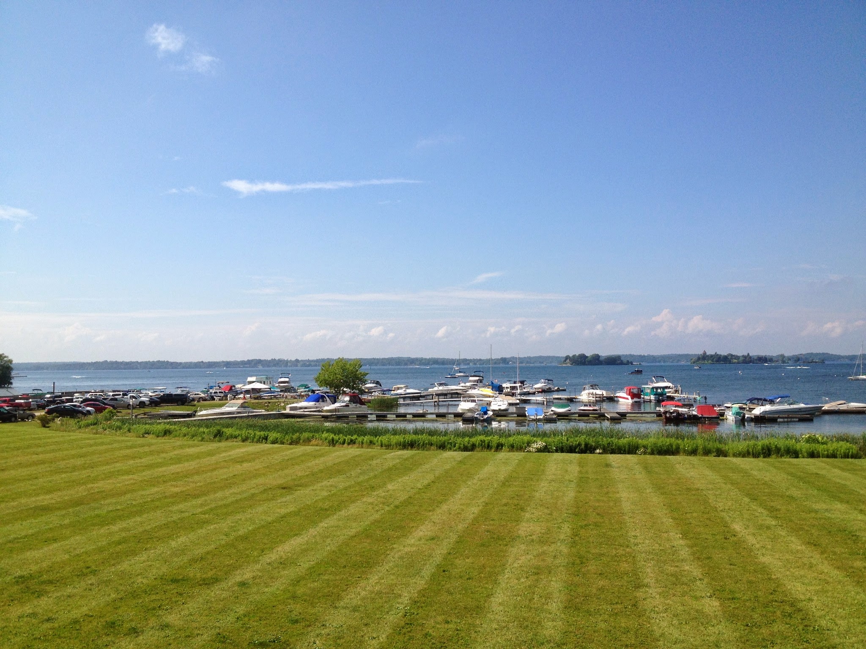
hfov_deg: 52.6
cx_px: 433
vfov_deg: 40.7
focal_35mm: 35
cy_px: 324
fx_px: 876
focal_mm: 4.28
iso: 50
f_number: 2.4
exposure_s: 1/2045
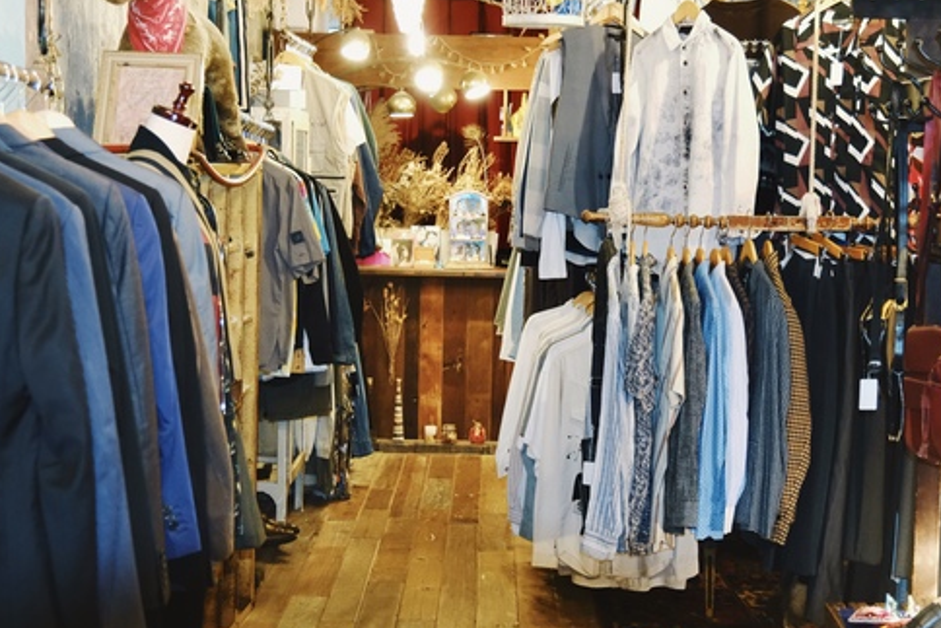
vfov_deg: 20.9
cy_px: 280
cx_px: 469
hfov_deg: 31.0
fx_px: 1699
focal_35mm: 65
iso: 3200
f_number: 2.8
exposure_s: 1/85
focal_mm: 27.4
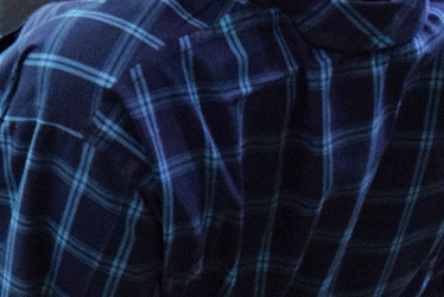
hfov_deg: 7.4
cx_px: -122
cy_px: -86
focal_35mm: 276
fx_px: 3402
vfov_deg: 5.0
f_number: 5.6
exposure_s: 1/50
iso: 6400
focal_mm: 55
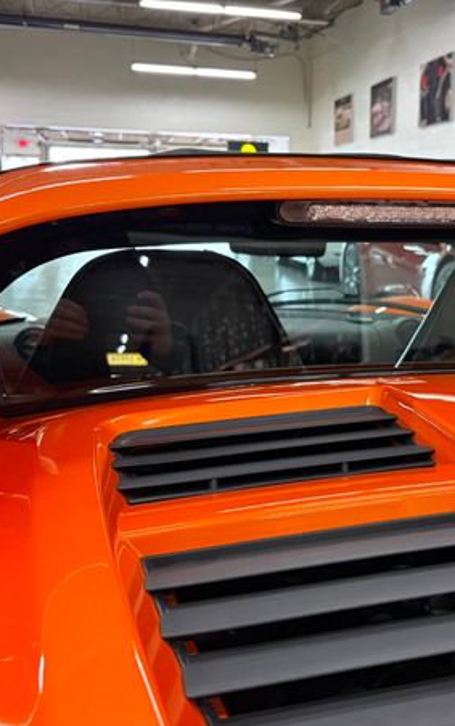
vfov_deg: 50.3
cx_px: 354
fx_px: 773
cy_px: 384
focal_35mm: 39
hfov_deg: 32.1
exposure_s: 1/60
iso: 320
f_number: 1.6
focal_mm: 5.96
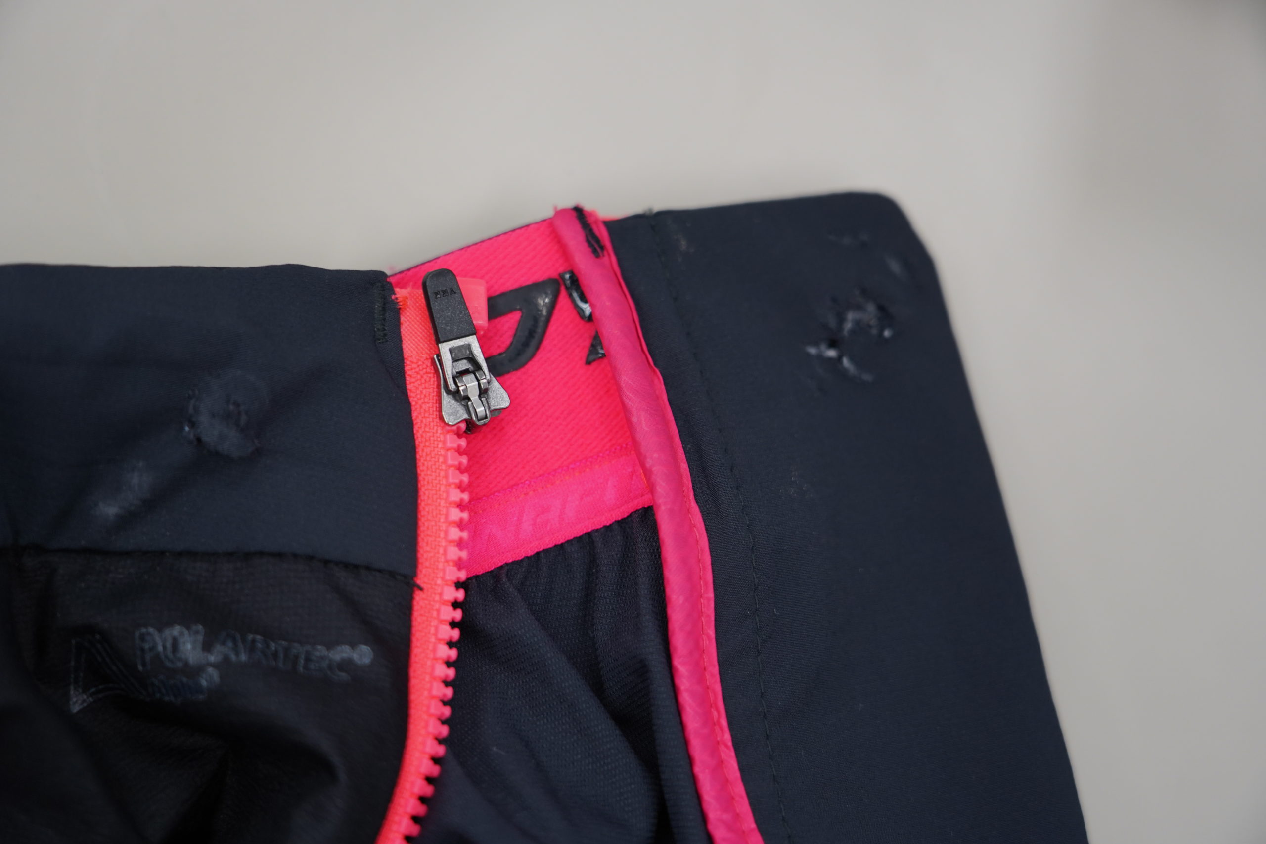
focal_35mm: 66
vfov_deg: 20.6
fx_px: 2321
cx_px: 633
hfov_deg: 30.5
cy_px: 422
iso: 1000
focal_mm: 66
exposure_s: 1/160
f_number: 4
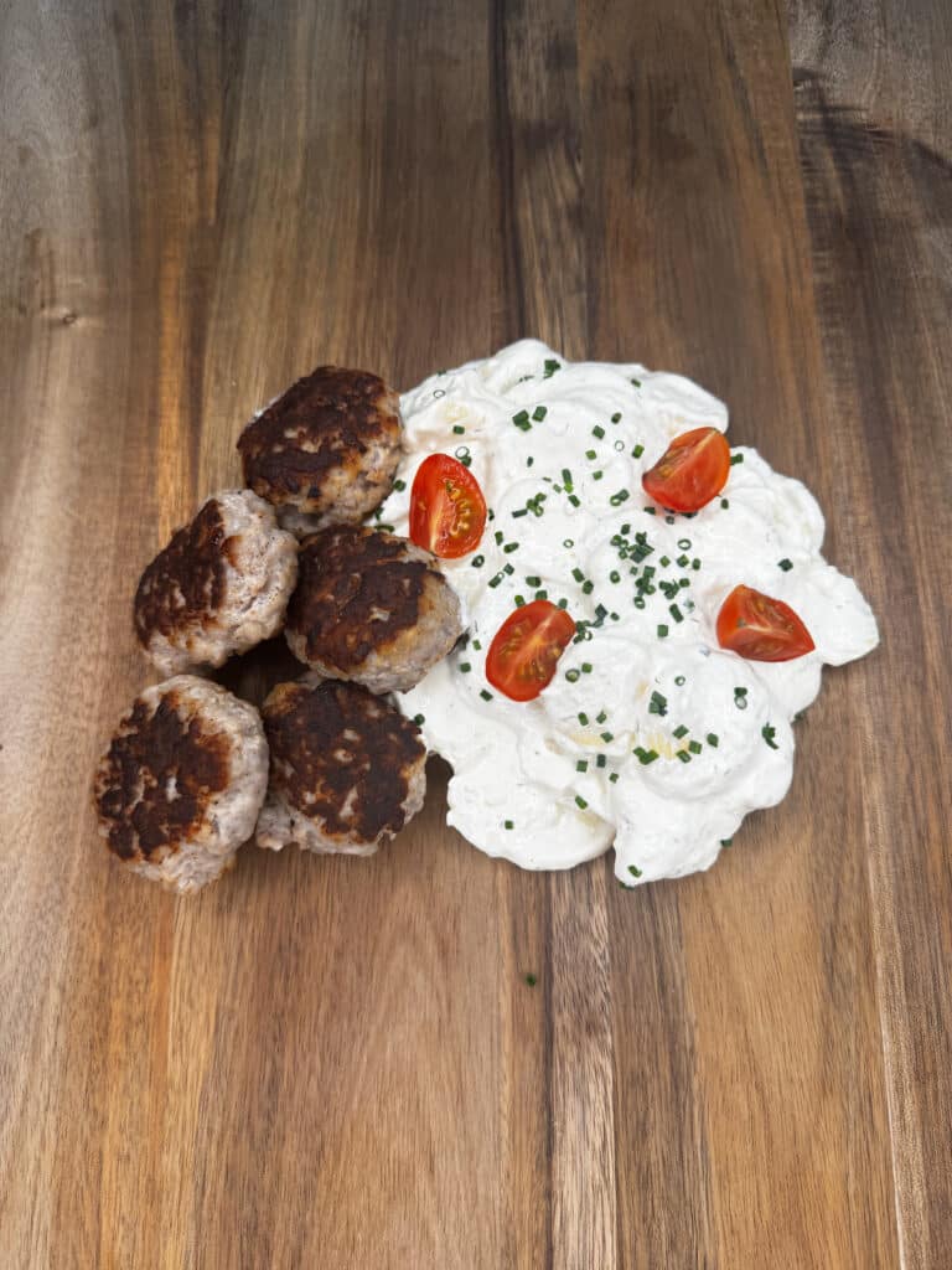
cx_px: 476
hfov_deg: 56.8
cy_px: 635
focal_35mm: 24
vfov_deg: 71.6
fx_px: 880
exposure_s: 1/433
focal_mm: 6.76
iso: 80
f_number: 1.78
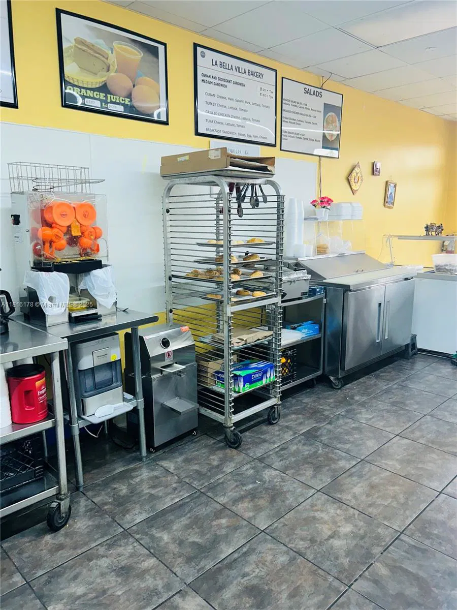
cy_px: 305
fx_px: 458
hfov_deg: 53.1
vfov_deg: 67.3
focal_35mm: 26
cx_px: 228
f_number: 1.5
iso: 80
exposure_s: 1/120
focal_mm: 5.7
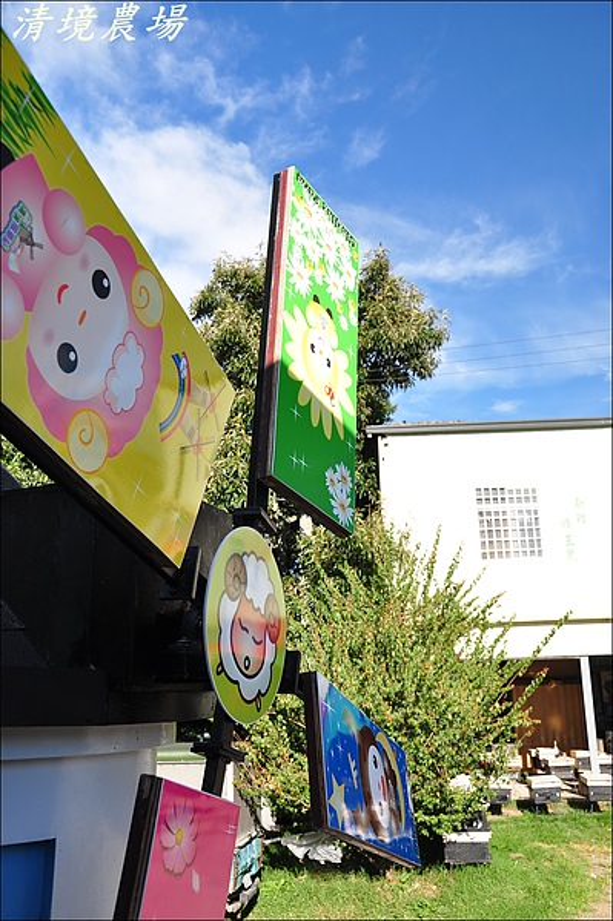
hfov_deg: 39.9
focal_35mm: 33
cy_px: 460
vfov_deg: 57.3
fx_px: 844
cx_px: 306
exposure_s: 1/200
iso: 200
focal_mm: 22
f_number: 6.3
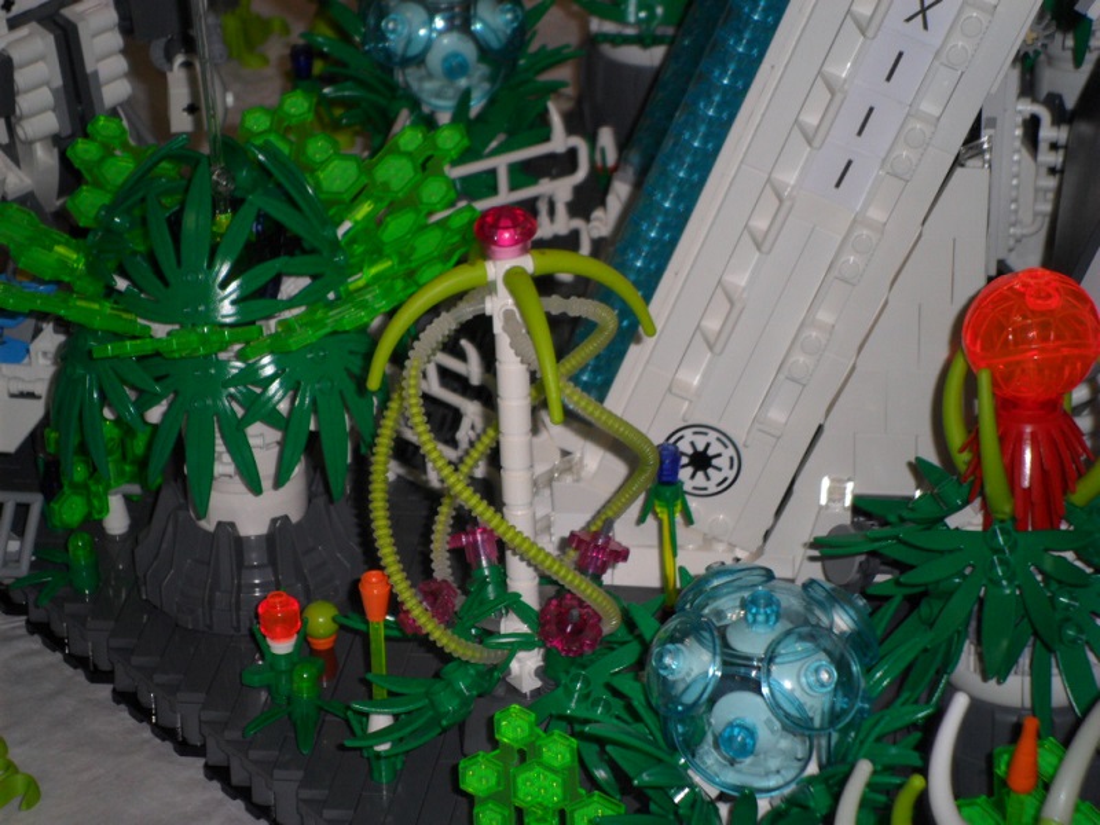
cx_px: 550
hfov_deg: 14.6
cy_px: 412
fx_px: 4290
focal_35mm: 135
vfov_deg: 11.0
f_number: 5.9
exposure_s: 1/90
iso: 100
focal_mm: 24.5
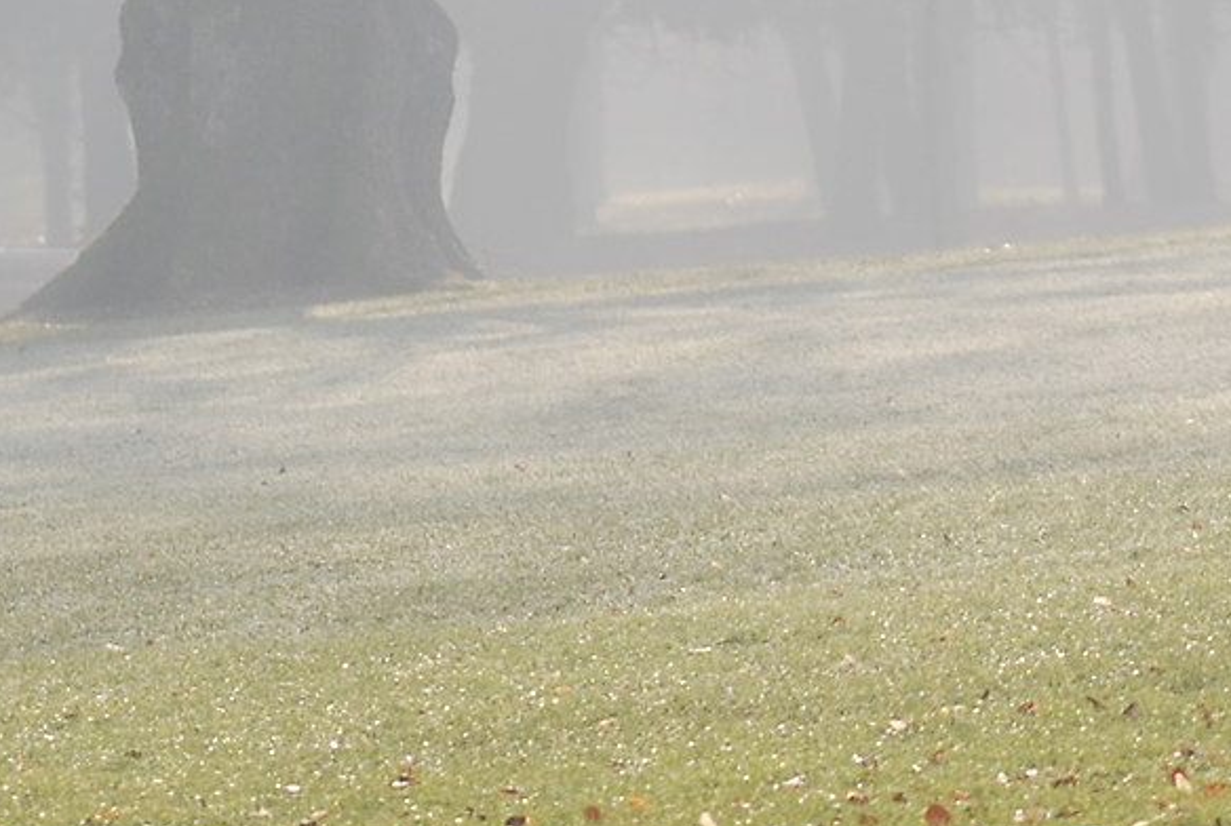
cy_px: -180
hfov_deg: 3.2
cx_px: 228
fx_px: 22171
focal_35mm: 647
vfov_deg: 2.1
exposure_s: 1/200
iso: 100
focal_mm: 105
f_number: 3.5
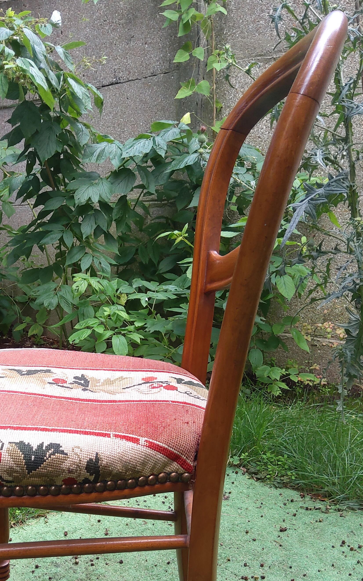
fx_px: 681
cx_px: 108
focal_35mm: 43
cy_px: 417
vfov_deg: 45.0
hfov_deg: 29.6
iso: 50
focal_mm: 3.08
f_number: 2
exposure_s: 1/100
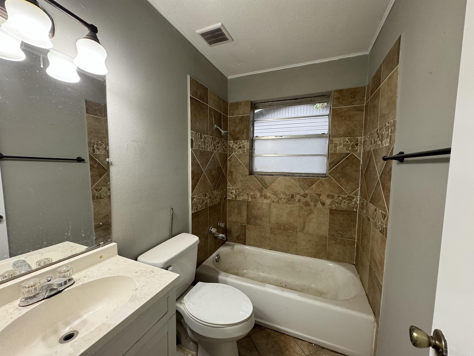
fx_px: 192
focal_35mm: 14
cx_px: 237
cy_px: 178
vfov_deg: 85.7
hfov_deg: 102.1
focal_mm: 2.22
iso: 200
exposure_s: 1/60
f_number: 2.2
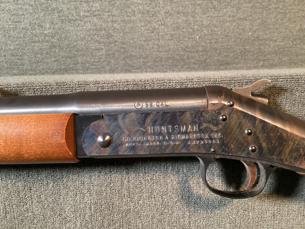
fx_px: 273
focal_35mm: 31
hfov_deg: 58.3
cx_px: 152
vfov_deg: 45.4
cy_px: 114
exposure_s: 1/30
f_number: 2.4
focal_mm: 3.3
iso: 500
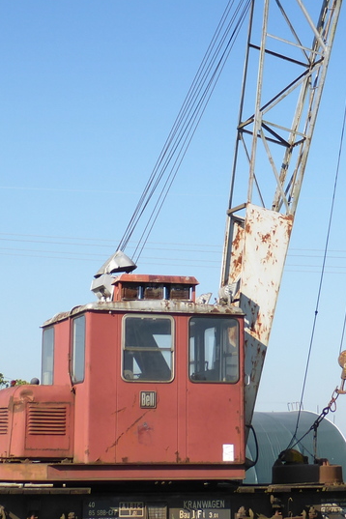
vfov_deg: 18.9
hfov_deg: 12.8
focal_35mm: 107
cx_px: 211
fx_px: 1542
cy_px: 80
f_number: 3.9
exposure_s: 1/400
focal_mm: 7.8
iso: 80
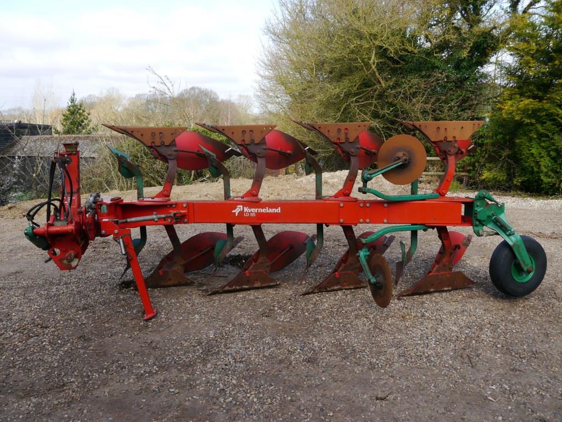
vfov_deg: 46.8
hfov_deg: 60.0
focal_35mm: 30
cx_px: 281
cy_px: 211
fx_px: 487
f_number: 5.6
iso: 160
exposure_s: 1/250
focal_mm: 15
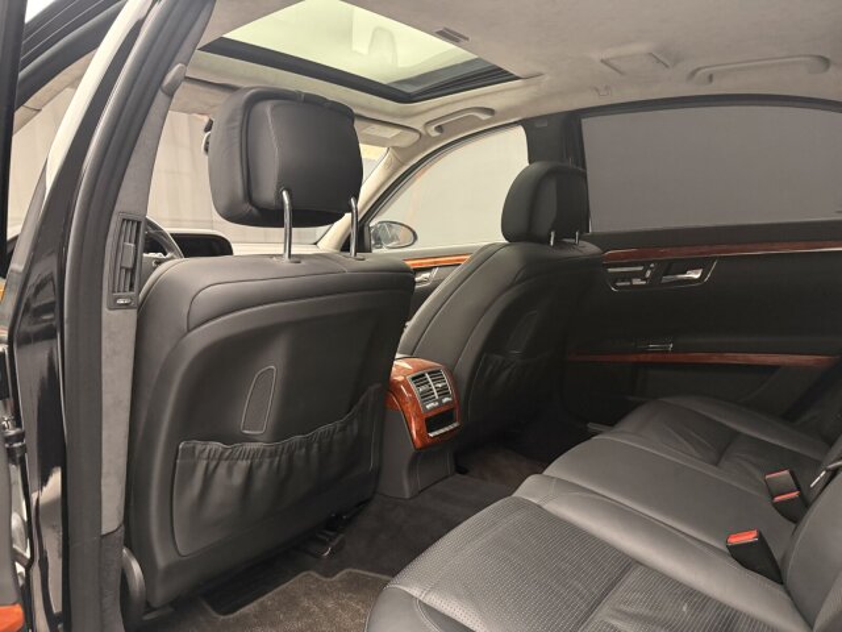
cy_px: 316
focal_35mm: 24
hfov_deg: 71.6
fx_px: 584
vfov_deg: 56.8
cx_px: 421
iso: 640
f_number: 1.78
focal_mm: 6.76
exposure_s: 1/33
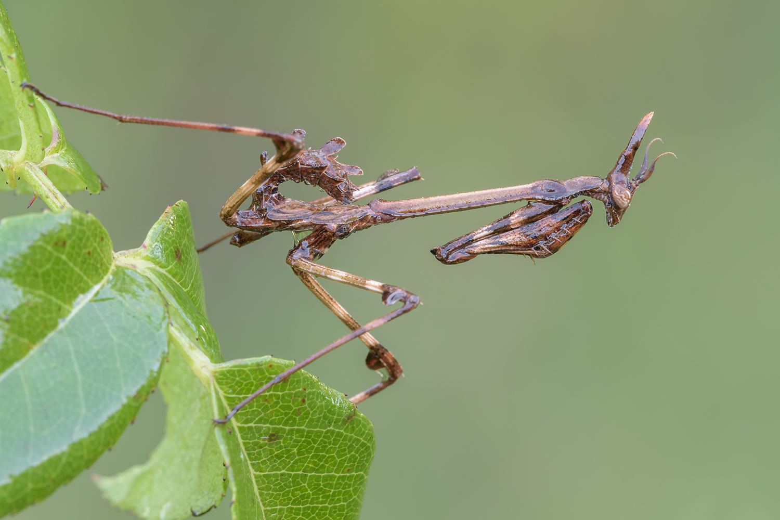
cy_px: 260
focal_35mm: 180
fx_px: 3900
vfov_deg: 7.6
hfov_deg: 11.4
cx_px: 390
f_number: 18
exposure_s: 1/3
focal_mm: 180
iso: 250
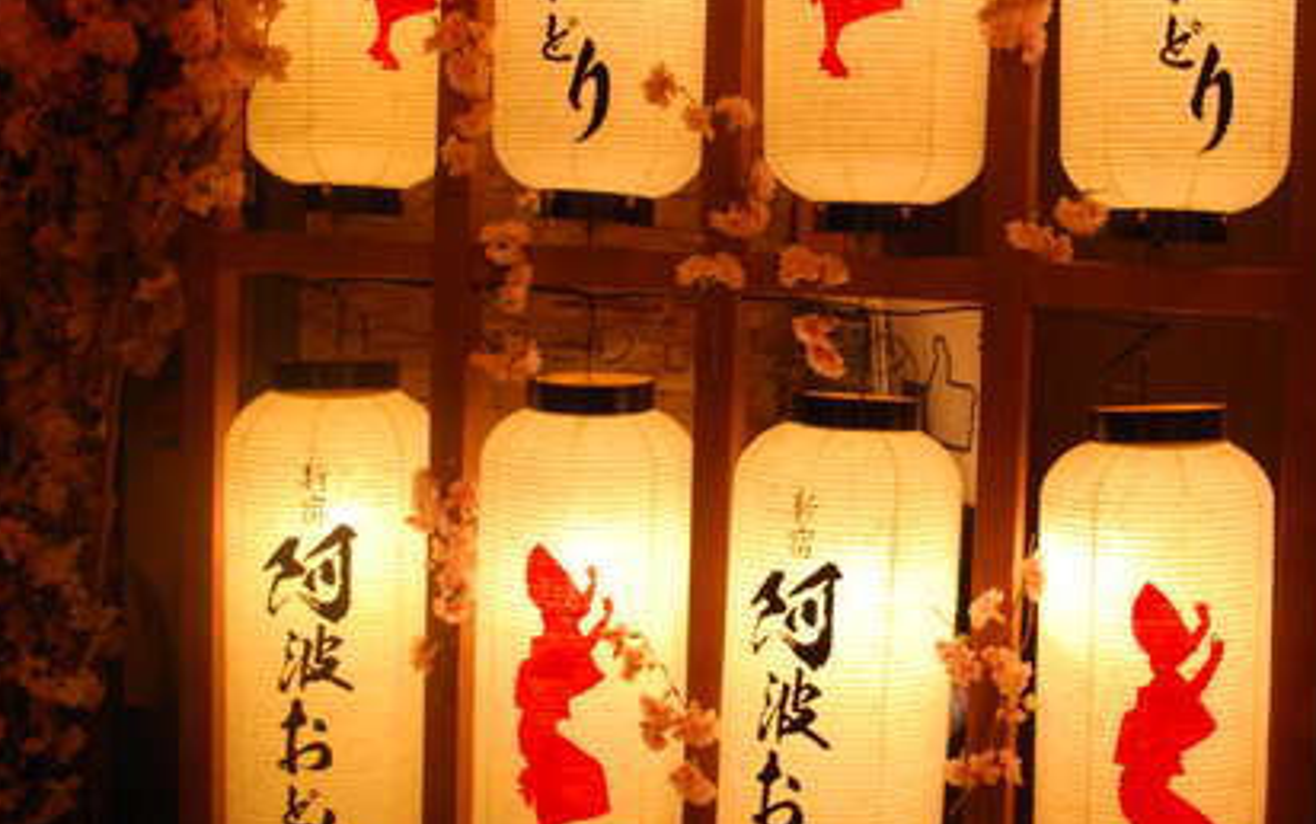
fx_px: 2045
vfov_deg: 22.7
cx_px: 894
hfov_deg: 35.3
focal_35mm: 57
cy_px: 297
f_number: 4.2
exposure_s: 1/30
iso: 450
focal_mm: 24
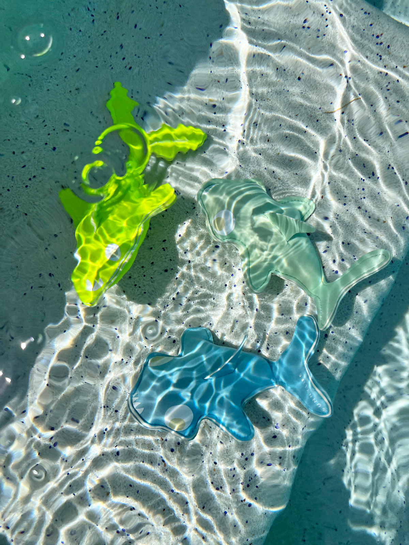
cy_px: 272
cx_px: 204
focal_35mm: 26
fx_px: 410
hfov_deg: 53.1
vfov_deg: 67.3
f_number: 1.6
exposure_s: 1/13333
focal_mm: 5.1
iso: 50
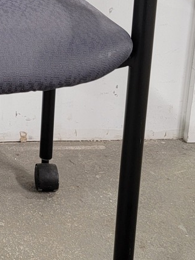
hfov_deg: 17.8
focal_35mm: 75
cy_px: 10
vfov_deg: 24.9
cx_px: -90
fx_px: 563
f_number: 1.8
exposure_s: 1/40
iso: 200
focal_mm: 6.7
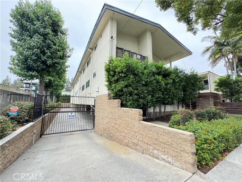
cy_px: 91
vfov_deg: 85.7
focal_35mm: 14
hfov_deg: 102.1
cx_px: 121
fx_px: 98
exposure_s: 1/200
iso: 40
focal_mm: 2.22
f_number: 2.2
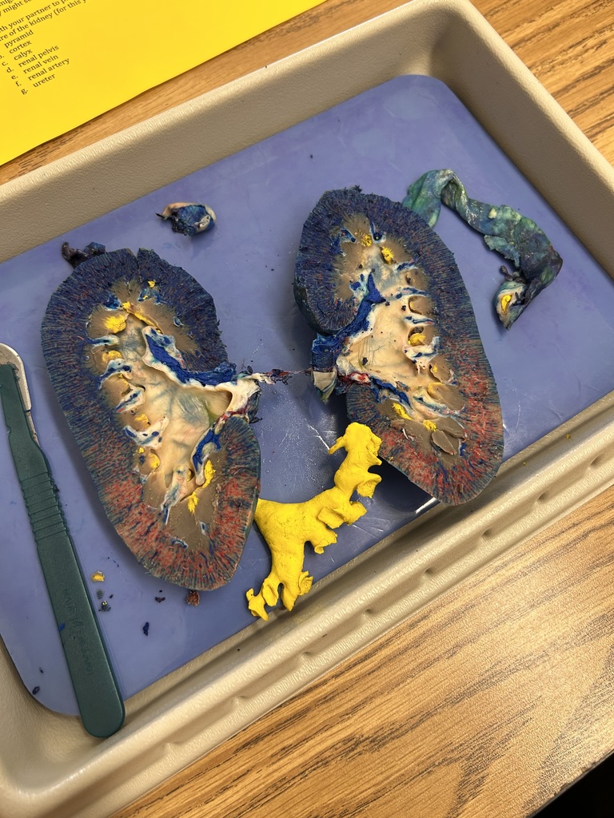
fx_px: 615
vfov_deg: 67.3
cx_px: 307
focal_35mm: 26
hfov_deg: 53.1
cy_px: 409
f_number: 1.5
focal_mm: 5.7
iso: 125
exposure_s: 1/121
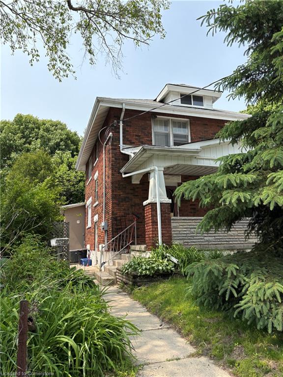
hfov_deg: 53.1
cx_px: 142
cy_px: 188
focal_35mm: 26
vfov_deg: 67.3
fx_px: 283
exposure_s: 1/2500
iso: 50
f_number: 1.6
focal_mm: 5.96
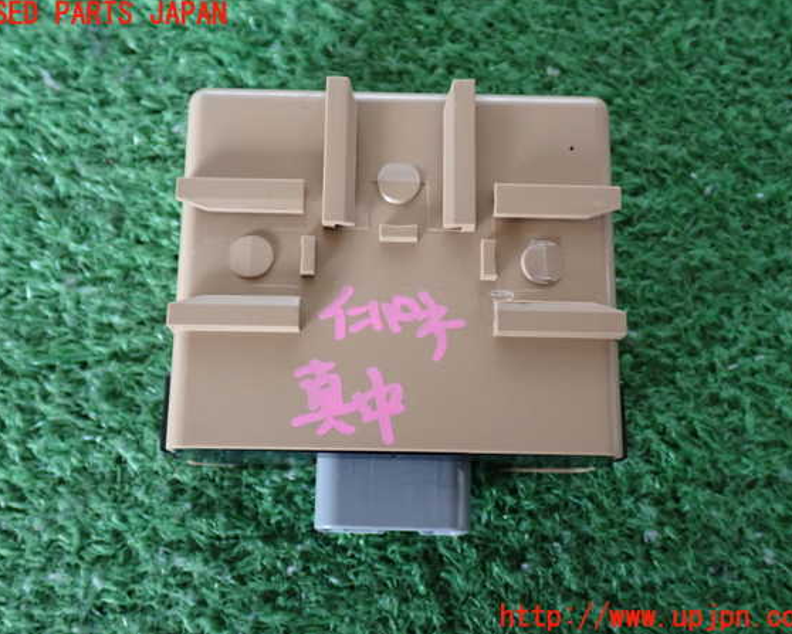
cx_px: 395
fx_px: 1008
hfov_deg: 42.9
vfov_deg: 34.9
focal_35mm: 43
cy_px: 316
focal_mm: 7.31
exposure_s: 1/40
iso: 640
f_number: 2.8
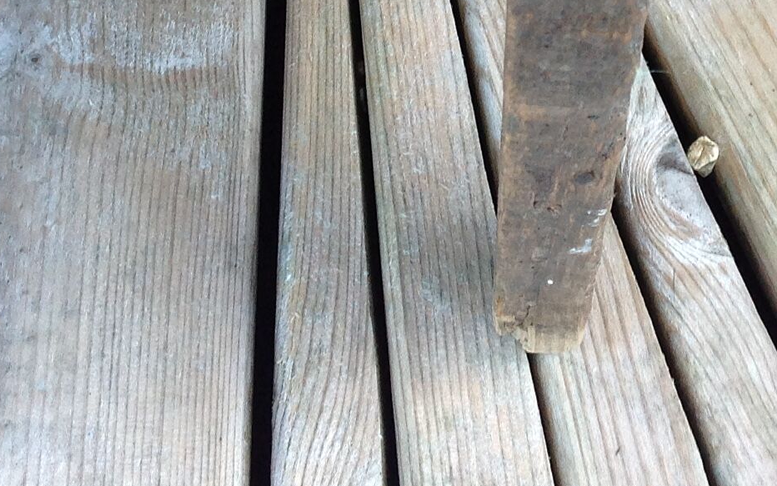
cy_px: -255
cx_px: 551
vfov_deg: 12.1
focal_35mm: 103
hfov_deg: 20.1
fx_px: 2182
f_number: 2.4
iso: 80
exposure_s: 1/120
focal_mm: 4.28
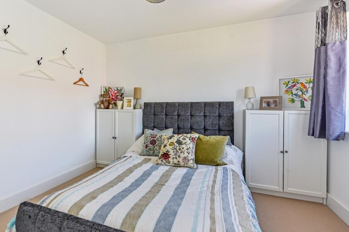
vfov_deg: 70.4
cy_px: 110
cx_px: 156
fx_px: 165
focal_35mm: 17
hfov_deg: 92.9
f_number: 9
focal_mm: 14
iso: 400
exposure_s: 1/20
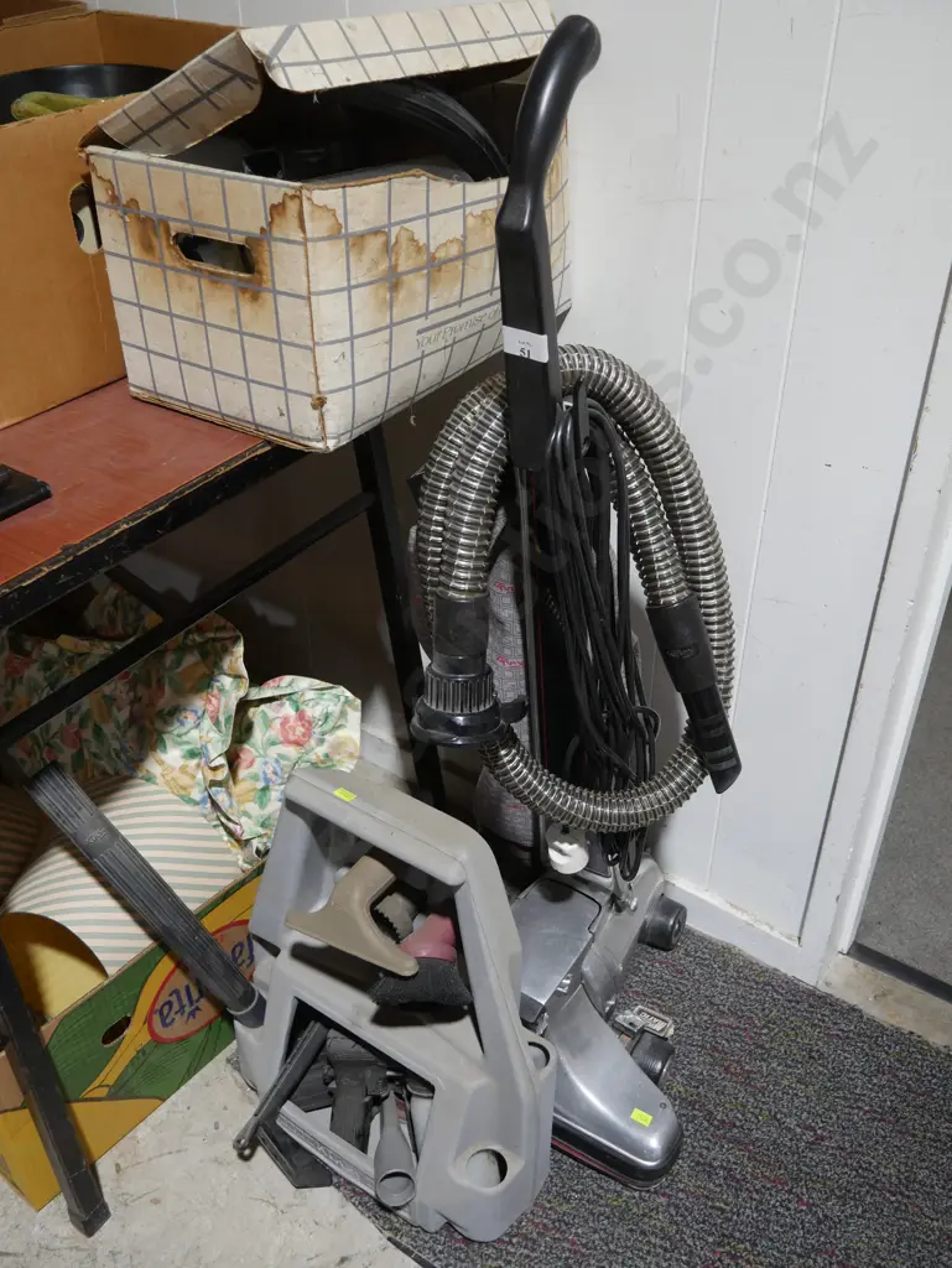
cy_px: 634
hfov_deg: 44.2
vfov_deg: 56.8
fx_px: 1172
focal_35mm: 32
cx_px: 476
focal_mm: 16
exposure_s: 1/60
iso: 400
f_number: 4
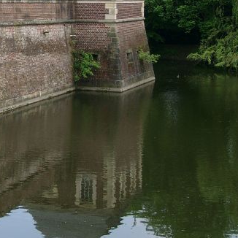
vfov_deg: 16.9
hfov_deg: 16.7
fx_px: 793
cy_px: 38
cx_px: 2
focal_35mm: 102
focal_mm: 9.82
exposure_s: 1/156
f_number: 4
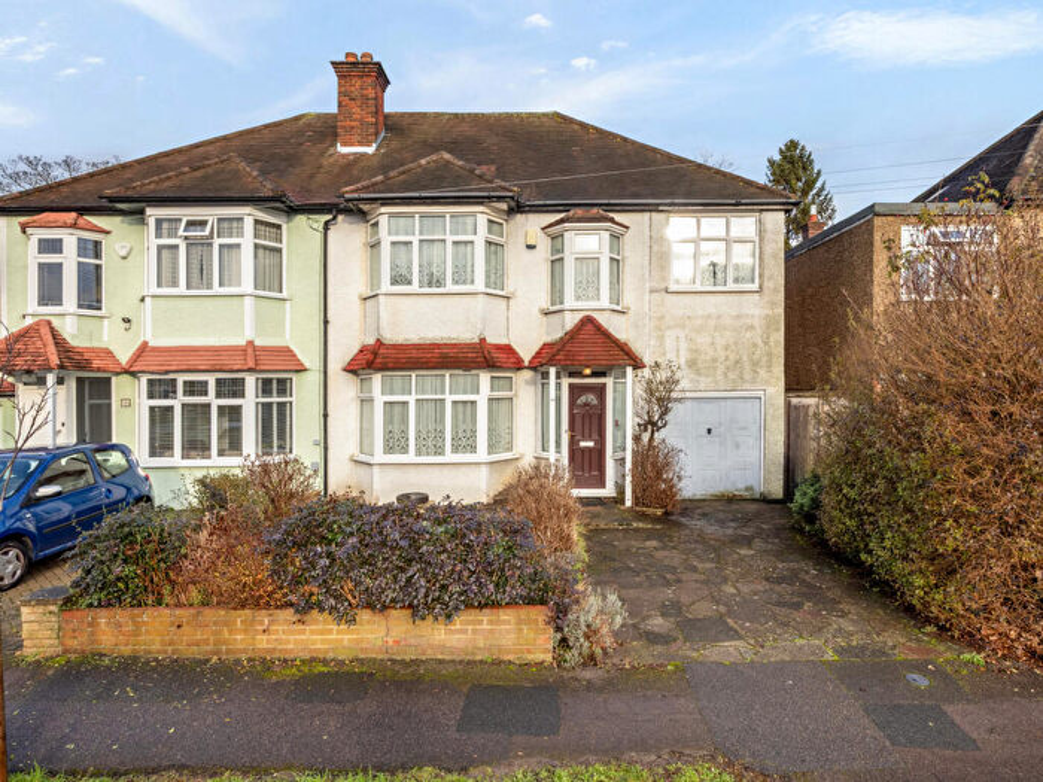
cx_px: 522
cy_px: 391
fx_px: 603
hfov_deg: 81.7
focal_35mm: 20
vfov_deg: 66.0
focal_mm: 10
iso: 100
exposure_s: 1/125
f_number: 8
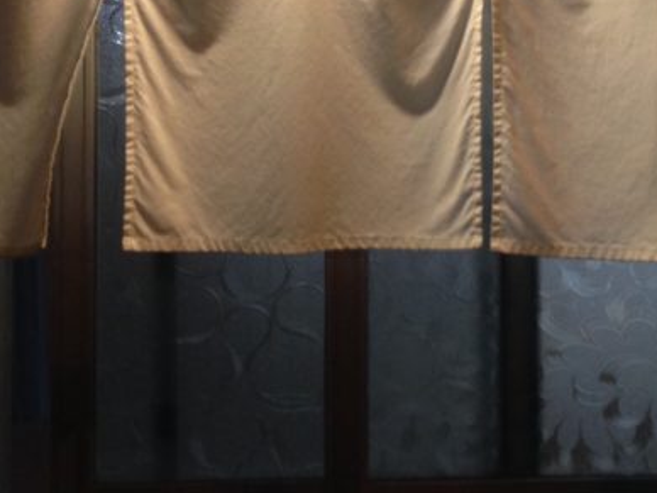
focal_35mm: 87
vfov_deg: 16.6
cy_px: 5
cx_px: 567
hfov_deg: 22.1
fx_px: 1651
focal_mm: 4.12
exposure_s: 1/20
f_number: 2.4
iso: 125
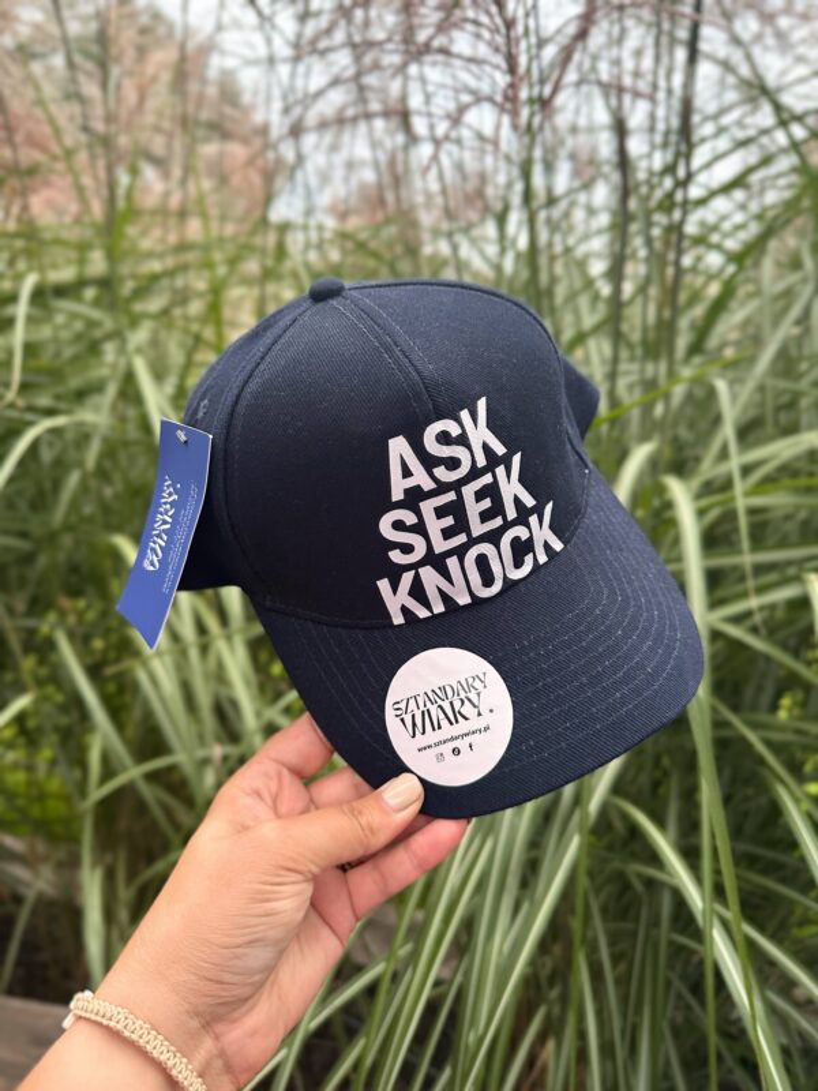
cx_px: 409
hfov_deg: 56.8
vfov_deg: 71.6
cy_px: 546
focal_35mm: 24
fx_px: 756
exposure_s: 1/109
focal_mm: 6.86
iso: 250
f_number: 1.78
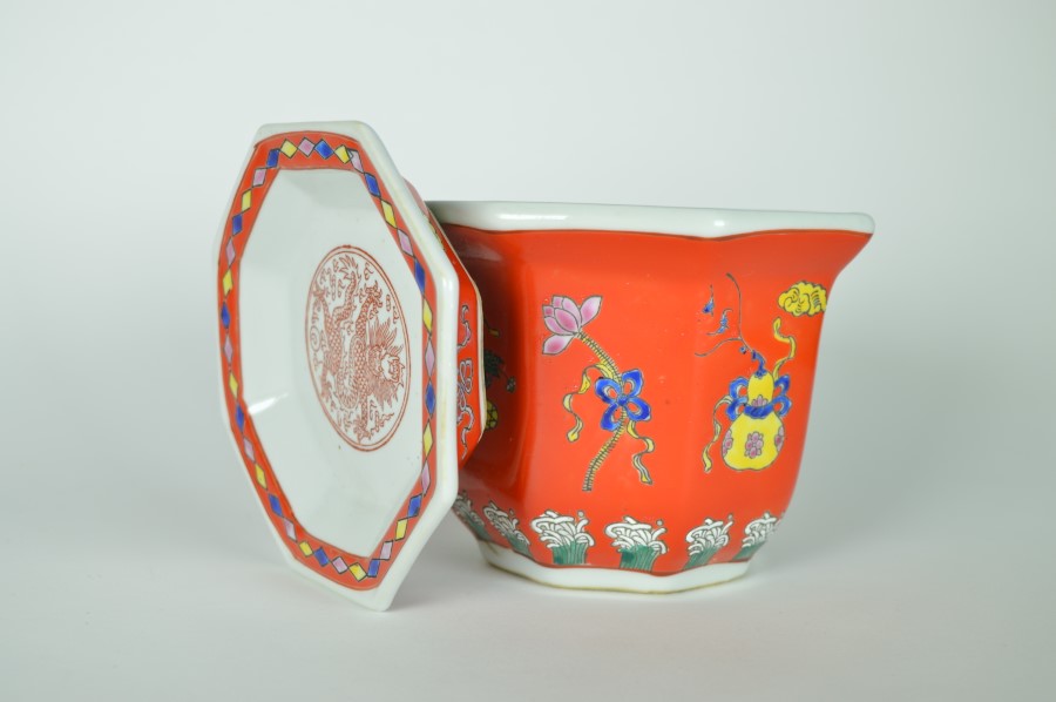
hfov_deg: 41.2
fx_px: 1406
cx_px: 528
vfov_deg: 28.0
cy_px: 351
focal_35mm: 48
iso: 100
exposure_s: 1/200
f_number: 6.3
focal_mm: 32
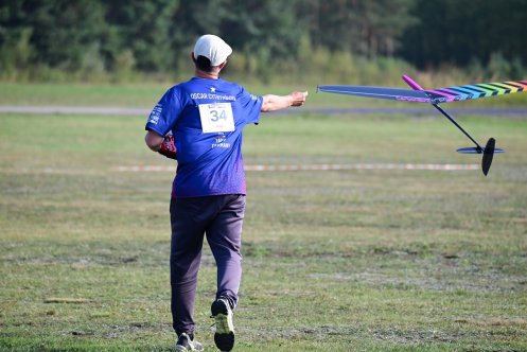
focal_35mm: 300
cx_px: 264
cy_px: 176
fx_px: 4394
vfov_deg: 4.6
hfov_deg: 6.9
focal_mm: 300
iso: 1600
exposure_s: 1/3200
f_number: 7.1
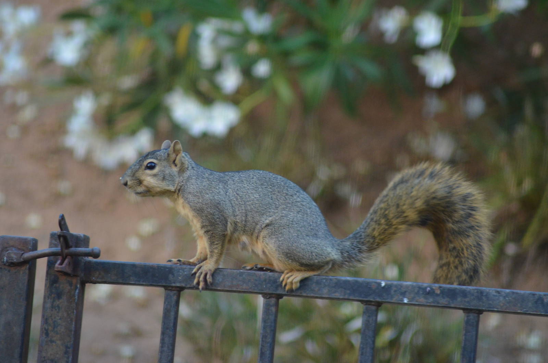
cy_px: 182
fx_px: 6836
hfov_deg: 4.6
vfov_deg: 3.0
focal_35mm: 450
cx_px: 274
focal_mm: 300
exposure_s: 1/320
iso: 1600
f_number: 5.6
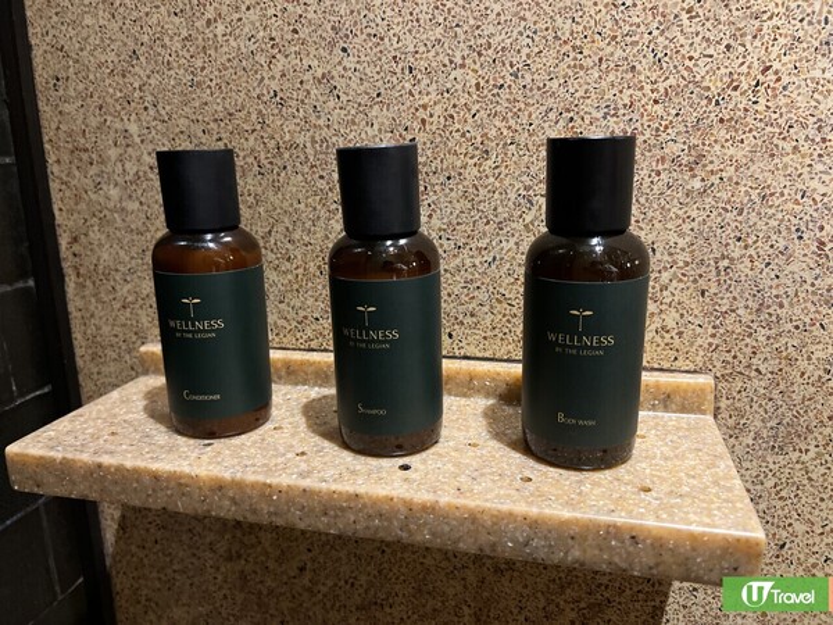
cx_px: 416
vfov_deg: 53.1
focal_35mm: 26
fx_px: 626
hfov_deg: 67.3
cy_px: 312
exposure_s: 1/33
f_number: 1.5
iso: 400
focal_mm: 5.7
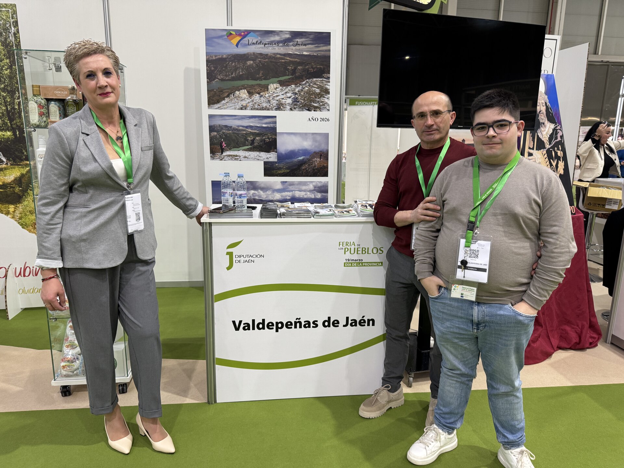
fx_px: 433
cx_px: 312
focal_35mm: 24
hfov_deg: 71.6
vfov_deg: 56.8
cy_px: 234
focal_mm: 6.76
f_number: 1.78
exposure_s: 1/100
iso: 160
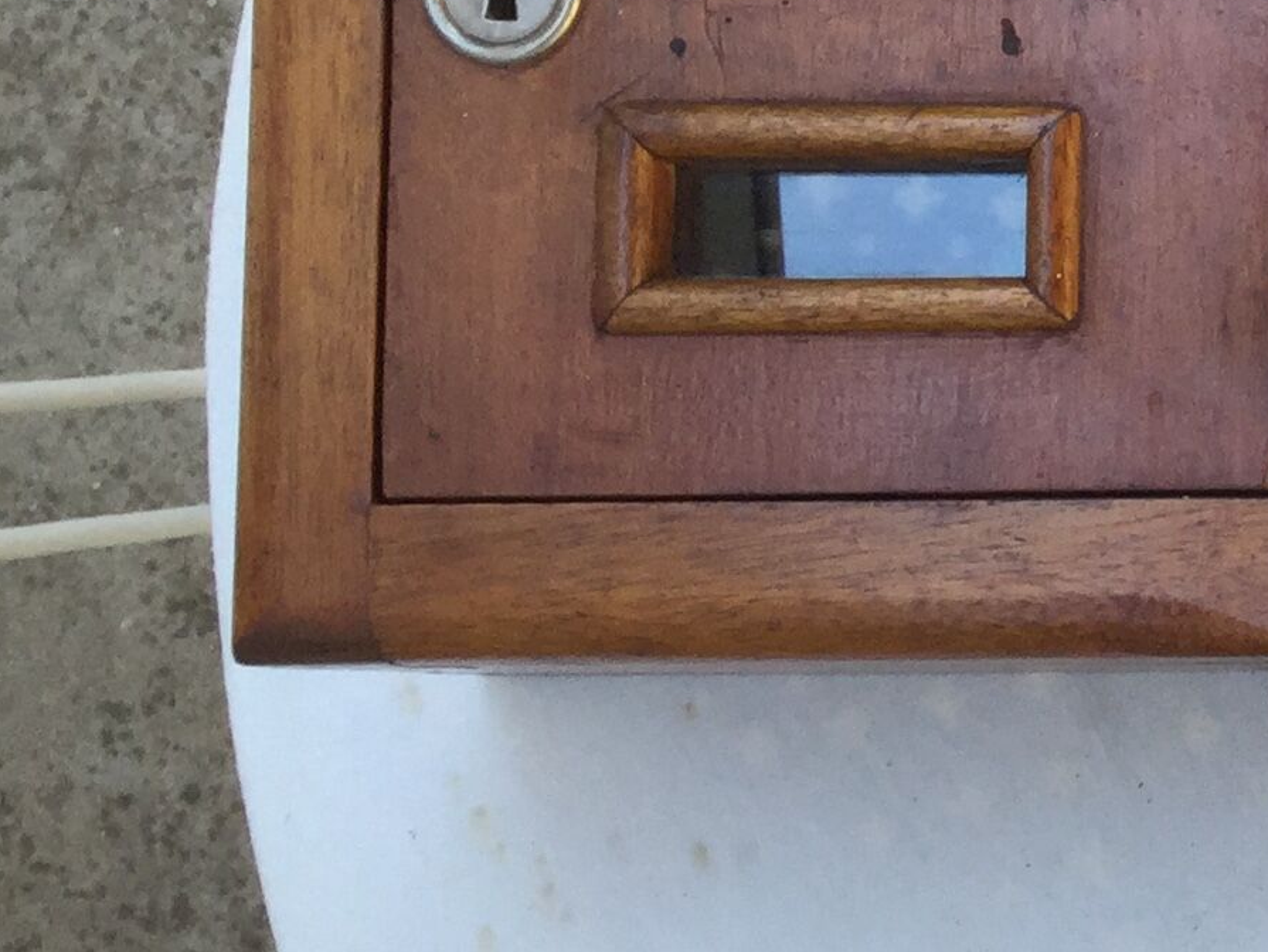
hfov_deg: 15.0
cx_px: 2304
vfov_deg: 13.1
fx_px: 4141
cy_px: 534
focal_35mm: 113
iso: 32
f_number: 2.4
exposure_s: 1/100
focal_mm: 3.3
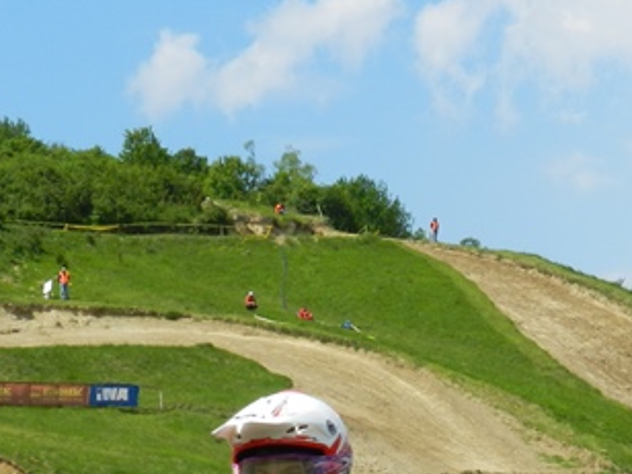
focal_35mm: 156
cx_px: 472
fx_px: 2848
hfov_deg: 12.6
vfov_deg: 9.4
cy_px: 575
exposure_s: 1/800
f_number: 5.6
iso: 160
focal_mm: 10.7
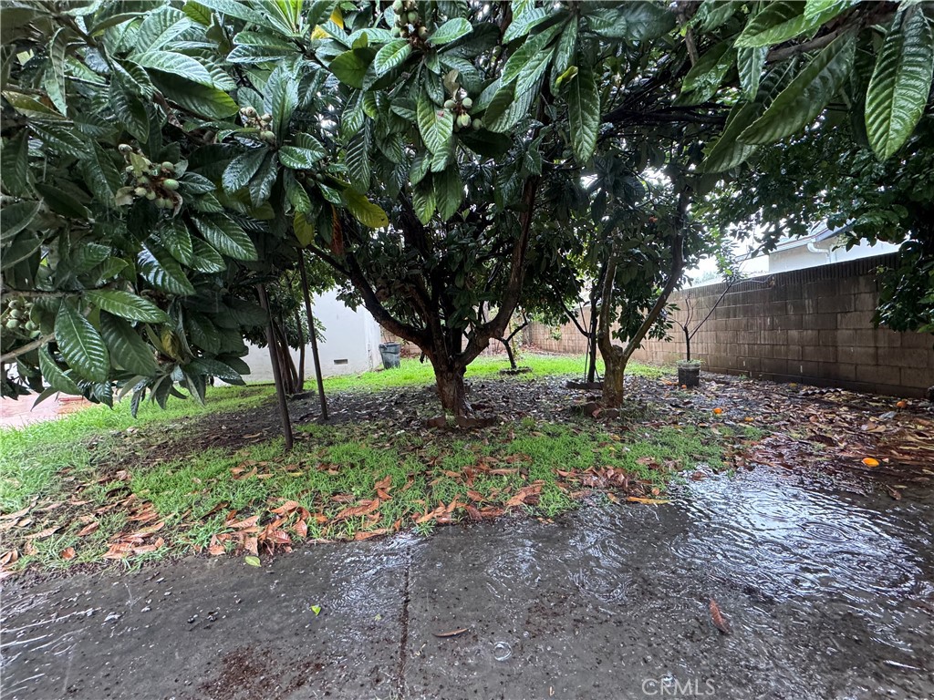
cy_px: 350
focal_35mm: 14
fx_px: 378
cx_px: 467
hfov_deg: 102.1
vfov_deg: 85.7
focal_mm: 2.22
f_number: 2.2
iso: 250
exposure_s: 1/99
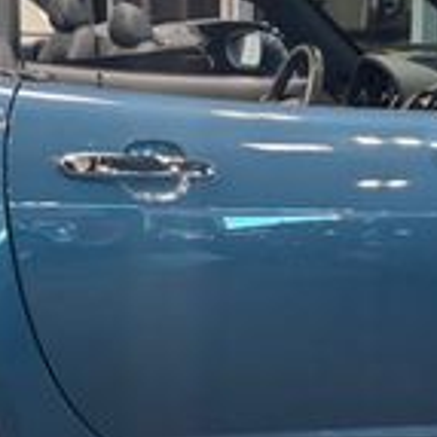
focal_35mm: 95
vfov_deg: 18.3
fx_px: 1357
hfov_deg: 18.3
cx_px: 235
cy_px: 241
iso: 160
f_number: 1.78
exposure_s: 1/60
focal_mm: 6.76
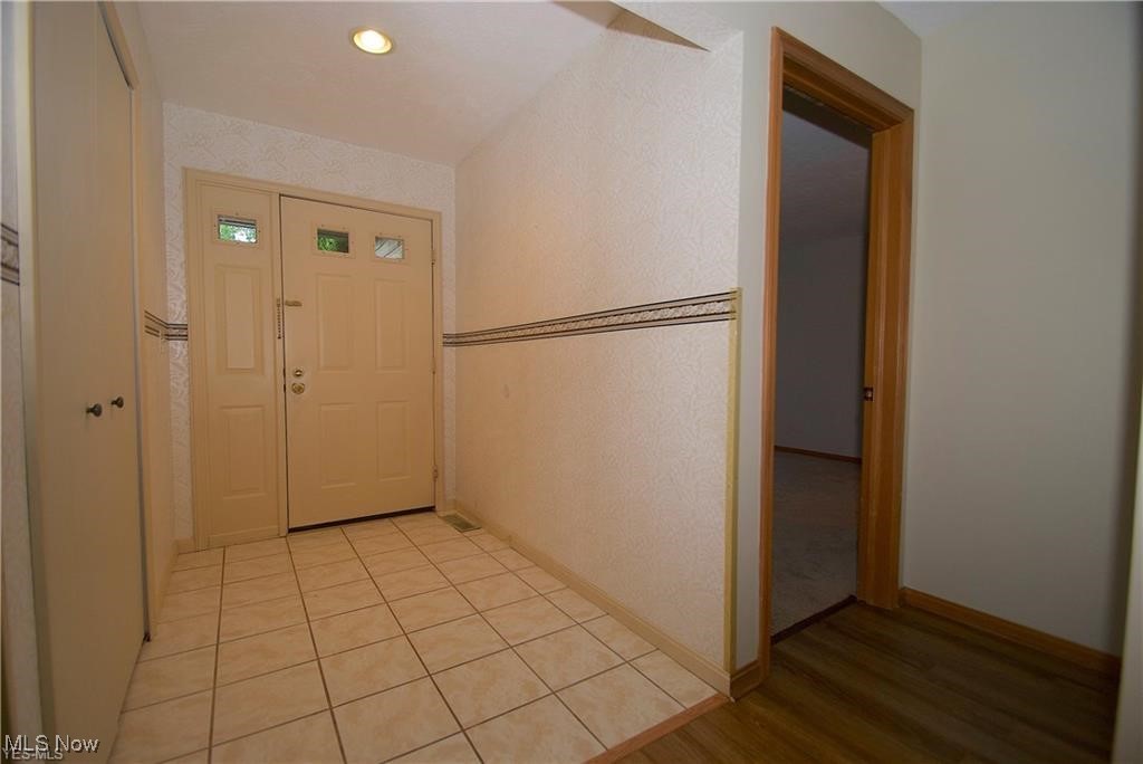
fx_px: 476
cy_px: 382
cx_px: 572
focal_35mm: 15
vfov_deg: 77.4
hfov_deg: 100.4
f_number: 4
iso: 200
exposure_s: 1/60
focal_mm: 10
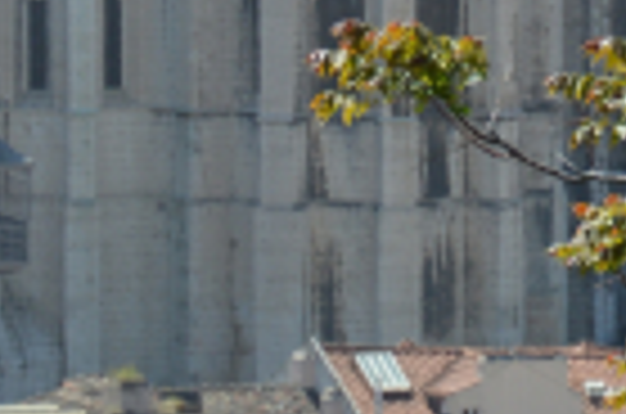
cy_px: -608
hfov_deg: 2.3
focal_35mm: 909
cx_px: 486
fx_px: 15768
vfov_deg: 1.5
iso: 100
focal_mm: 105
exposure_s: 1/250
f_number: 8
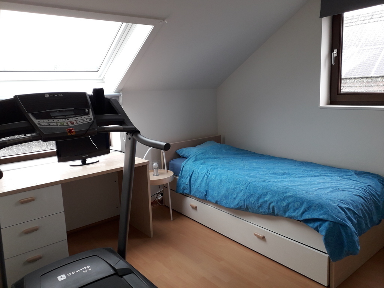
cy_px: 144
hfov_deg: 65.3
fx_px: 300
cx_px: 192
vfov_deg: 51.4
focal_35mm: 27
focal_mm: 3.6
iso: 64
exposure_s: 1/50
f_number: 1.9
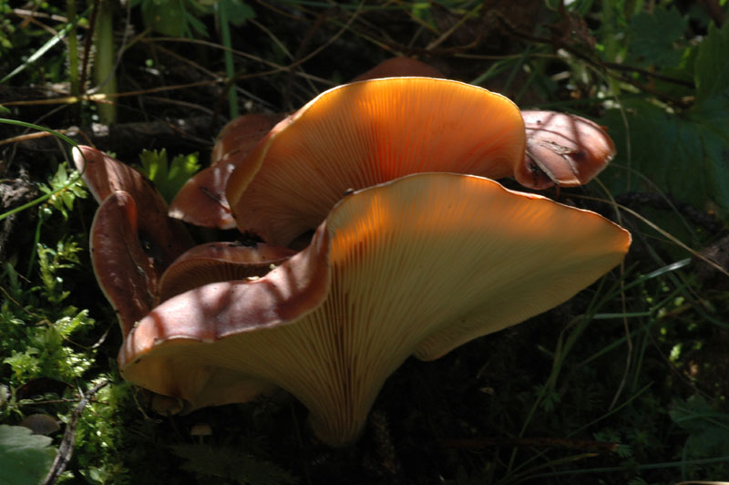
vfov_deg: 15.2
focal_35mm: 90
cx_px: 364
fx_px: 1821
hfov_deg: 22.6
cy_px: 242
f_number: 20
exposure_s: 1/50
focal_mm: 60
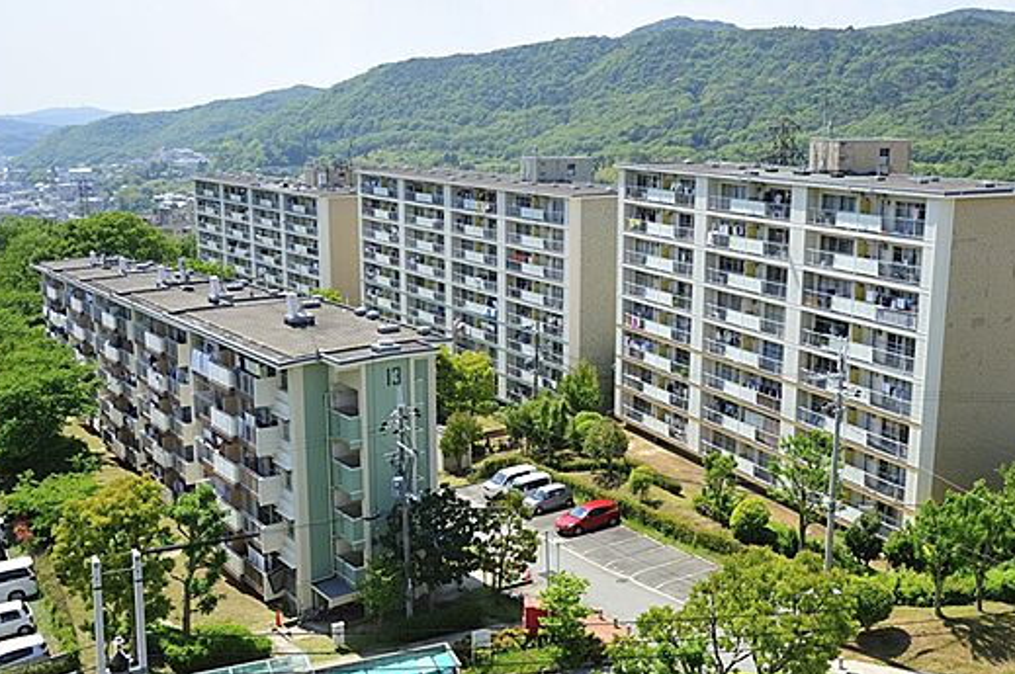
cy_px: 322
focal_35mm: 37
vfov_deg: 35.9
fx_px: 1042
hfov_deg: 51.8
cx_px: 569
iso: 200
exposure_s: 1/200
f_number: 11
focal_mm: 30
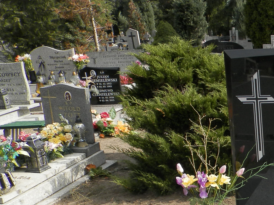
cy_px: 173
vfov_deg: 23.9
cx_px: 321
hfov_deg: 28.4
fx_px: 475
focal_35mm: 60
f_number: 3.1
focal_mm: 4.5
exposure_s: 1/1000
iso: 80
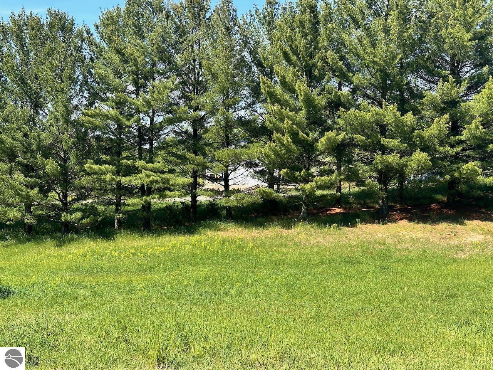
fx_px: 684
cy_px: 185
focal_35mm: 48
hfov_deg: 39.7
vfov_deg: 30.3
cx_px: 246
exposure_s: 1/1565
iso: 64
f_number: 1.78
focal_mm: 6.86
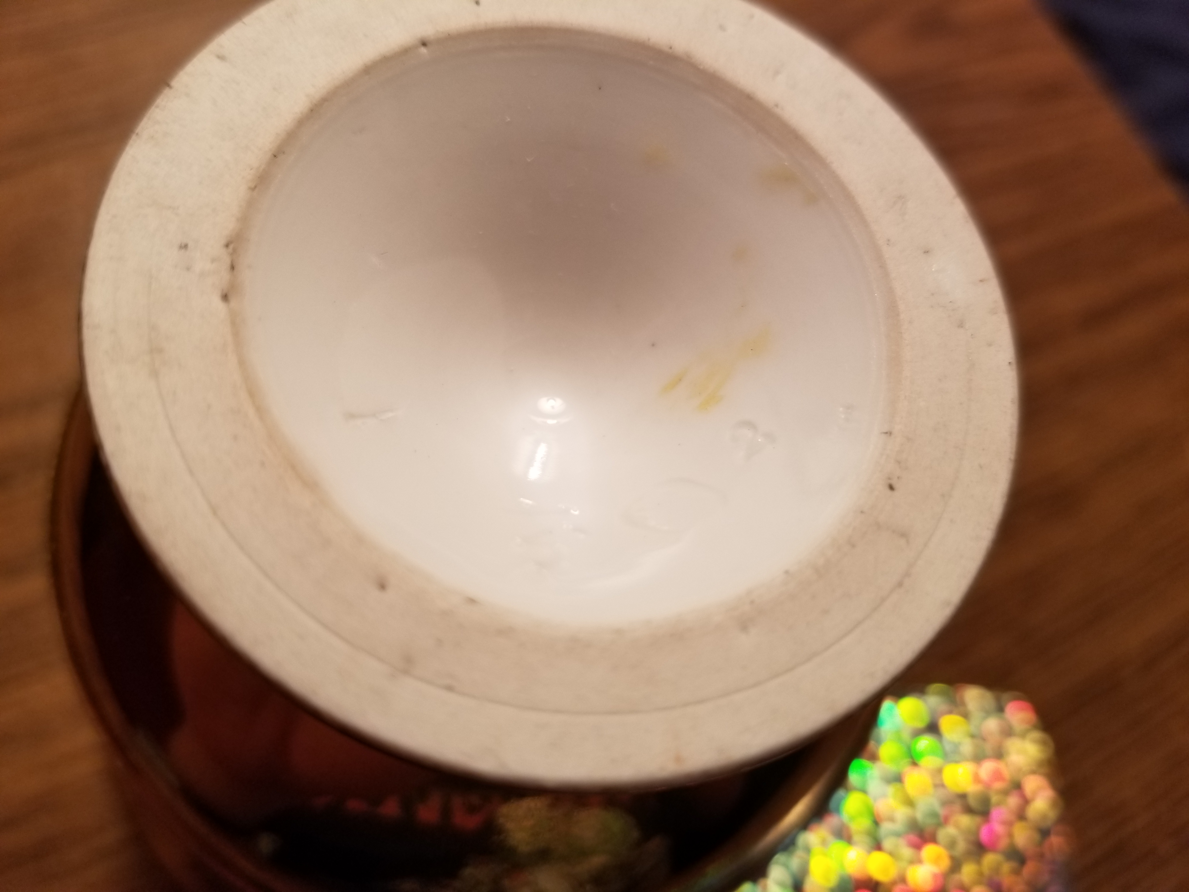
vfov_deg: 53.1
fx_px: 893
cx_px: 594
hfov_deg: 67.3
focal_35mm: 26
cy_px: 446
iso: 80
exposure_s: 1/60
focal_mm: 4.25
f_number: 1.7
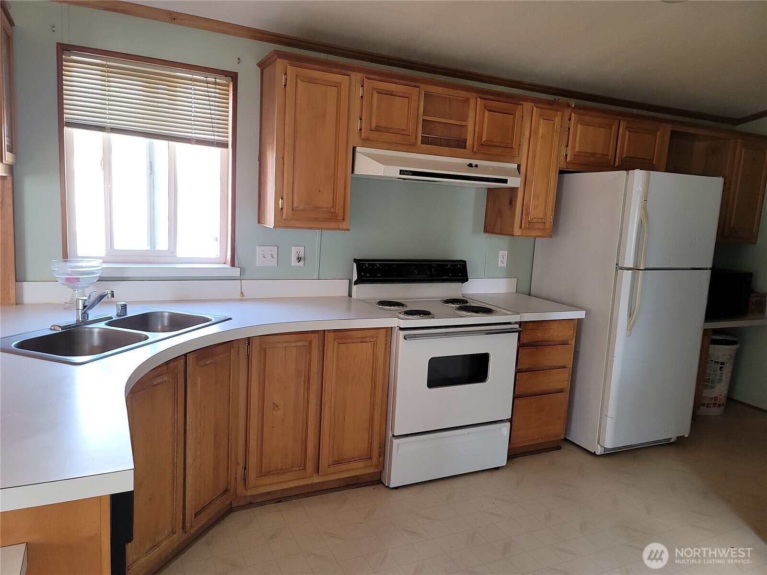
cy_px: 288
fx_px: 554
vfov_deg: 54.9
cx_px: 384
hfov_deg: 69.4
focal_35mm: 25
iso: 125
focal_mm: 7
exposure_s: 1/60
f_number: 1.8
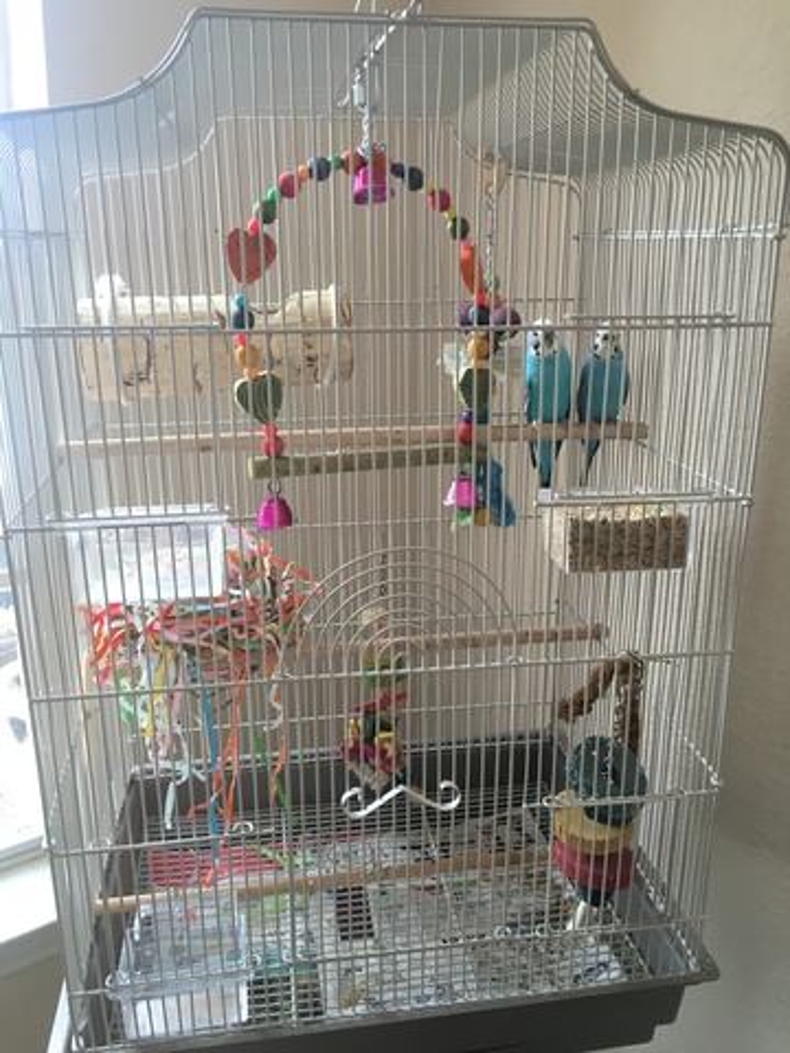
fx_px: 882
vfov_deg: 61.7
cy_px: 526
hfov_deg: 48.2
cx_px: 395
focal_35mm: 29
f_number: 2.2
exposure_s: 1/40
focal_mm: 4.15
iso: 25
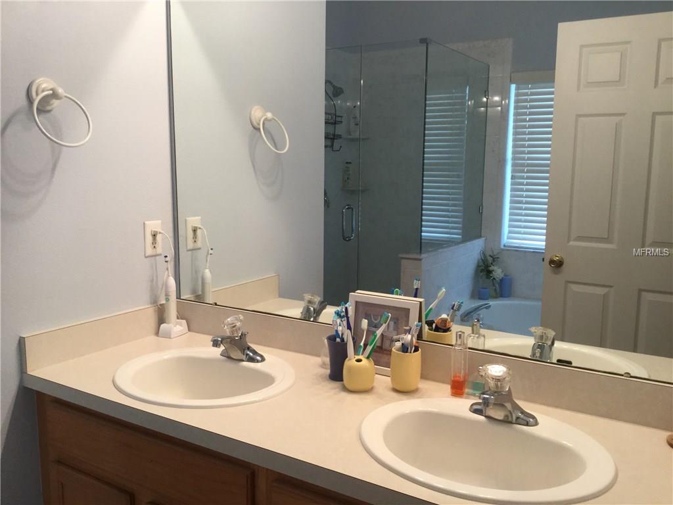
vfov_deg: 45.4
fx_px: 603
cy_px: 252
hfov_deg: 58.4
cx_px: 336
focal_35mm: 31
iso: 80
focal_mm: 3.3
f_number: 2.4
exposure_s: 1/30
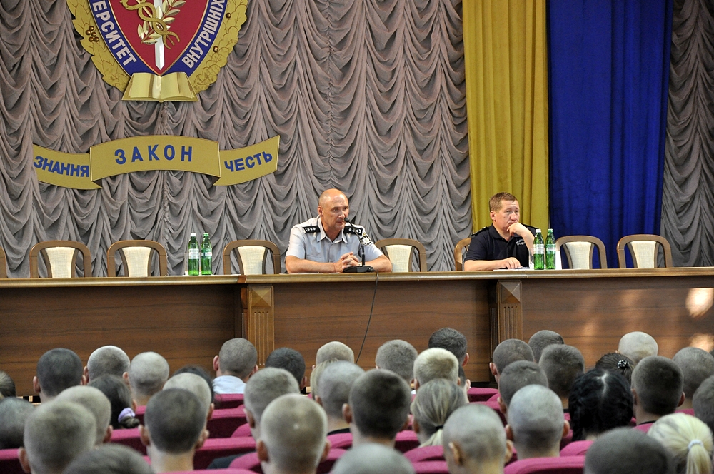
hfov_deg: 13.1
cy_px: 237
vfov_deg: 8.7
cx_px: 357
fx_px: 3120
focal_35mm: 158
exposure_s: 1/20
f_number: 5.6
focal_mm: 105
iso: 1000
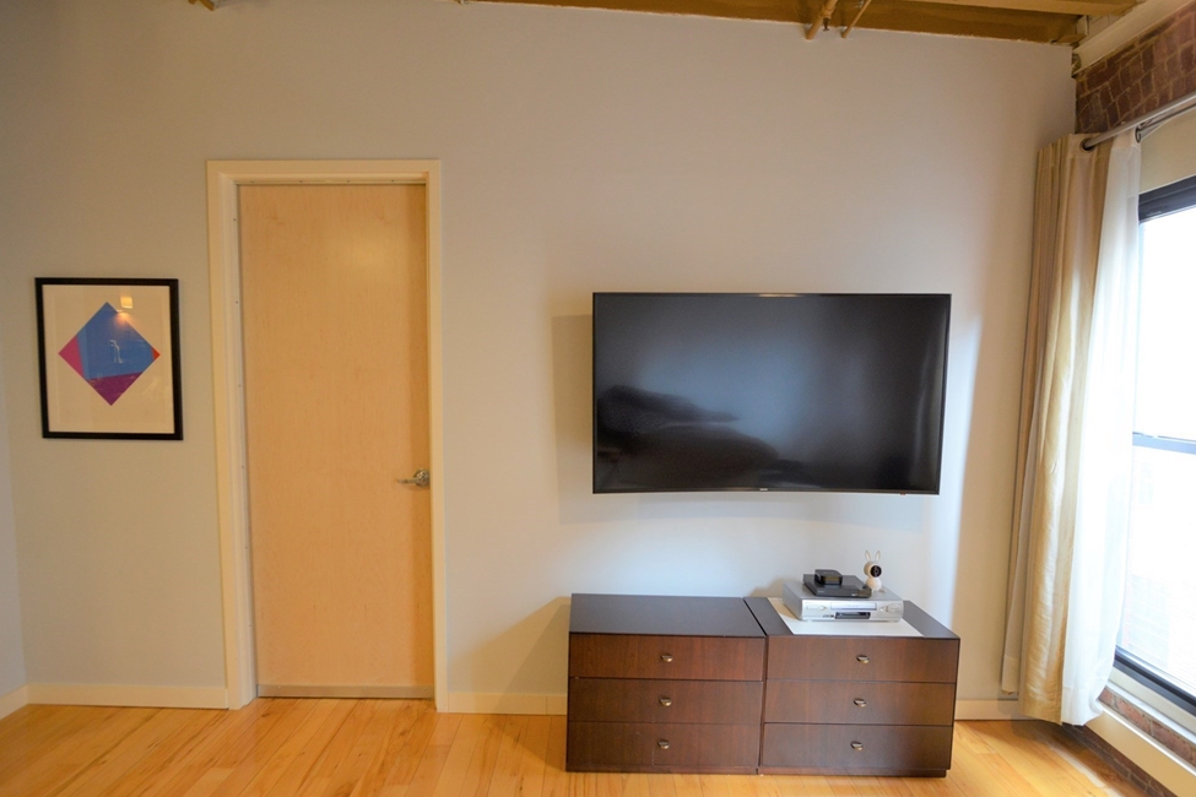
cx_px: 595
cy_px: 410
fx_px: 698
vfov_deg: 59.5
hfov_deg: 81.2
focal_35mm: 21
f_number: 3.2
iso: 1600
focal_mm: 20
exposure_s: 1/60
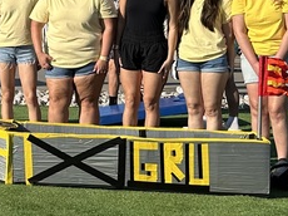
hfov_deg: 17.0
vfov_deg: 13.7
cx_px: -119
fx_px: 889
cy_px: 35
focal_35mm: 107
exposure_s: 1/5263
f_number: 1.78
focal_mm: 6.86
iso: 80
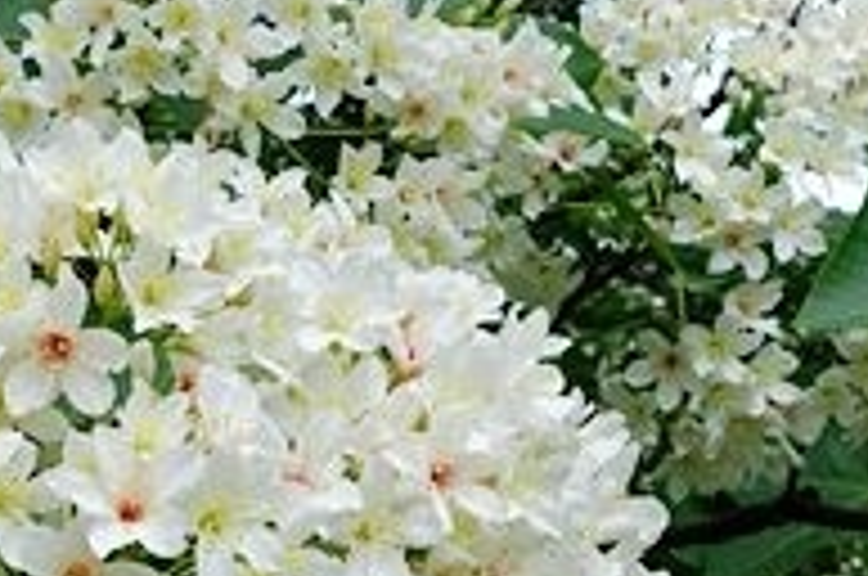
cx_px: 459
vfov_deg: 12.6
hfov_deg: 19.0
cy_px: 241
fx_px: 2600
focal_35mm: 108
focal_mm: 11.81
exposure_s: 1/500
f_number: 4
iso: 125
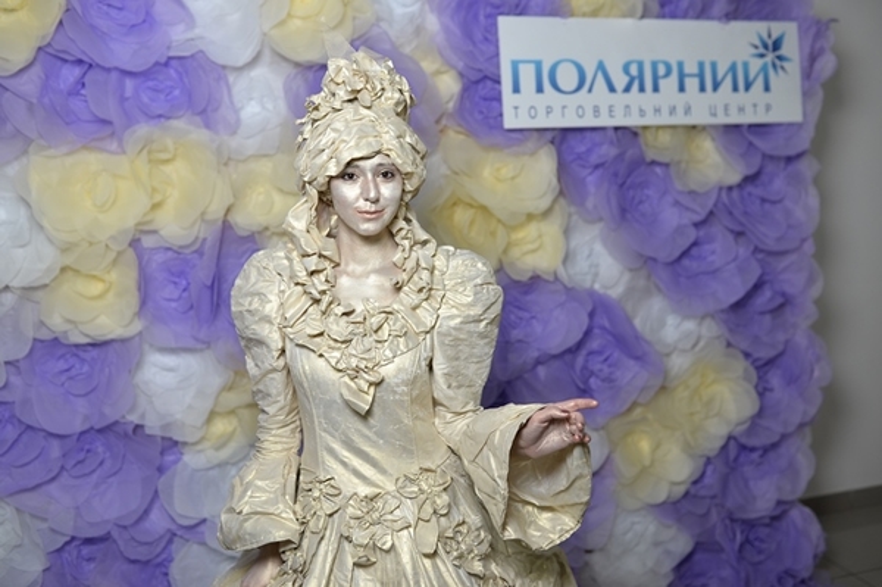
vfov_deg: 37.8
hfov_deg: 54.5
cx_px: 441
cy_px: 294
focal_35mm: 35
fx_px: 857
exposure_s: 1/160
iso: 200
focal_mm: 35
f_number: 2.5
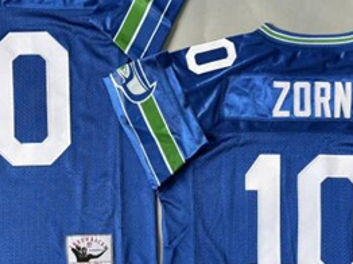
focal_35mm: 55
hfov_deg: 34.9
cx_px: 146
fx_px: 560
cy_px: 183
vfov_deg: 26.3
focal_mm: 6.76
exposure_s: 1/121
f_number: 1.78
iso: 125
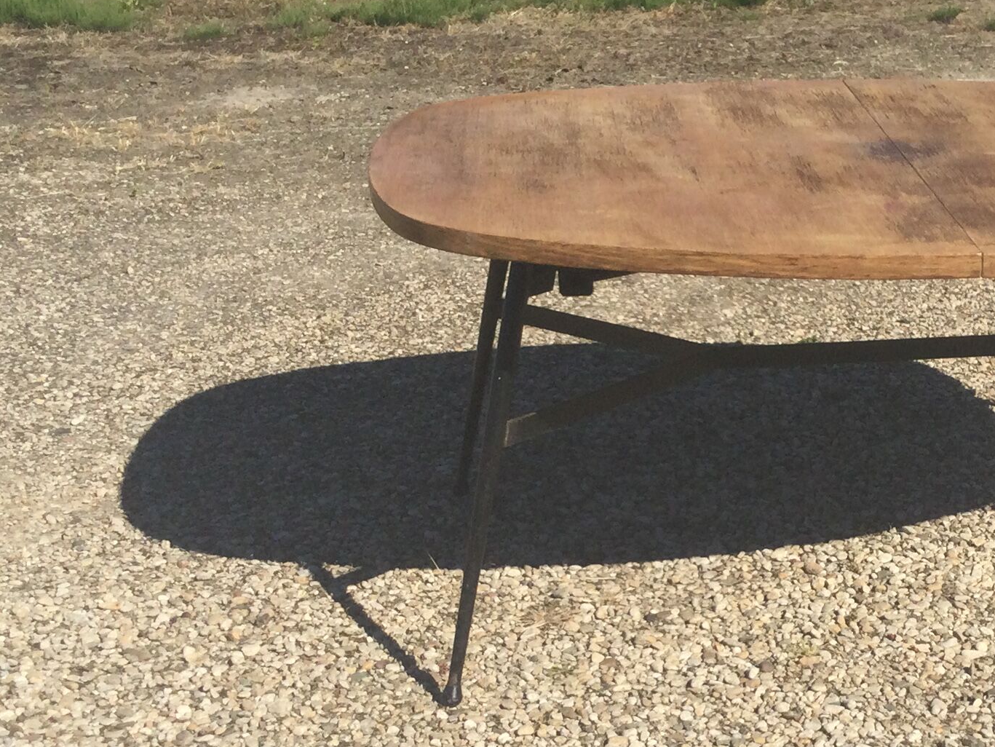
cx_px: 872
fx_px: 2128
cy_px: 498
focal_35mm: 74
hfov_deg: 25.6
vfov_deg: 19.8
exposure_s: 1/1631
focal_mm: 3.3
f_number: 2.4
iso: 25
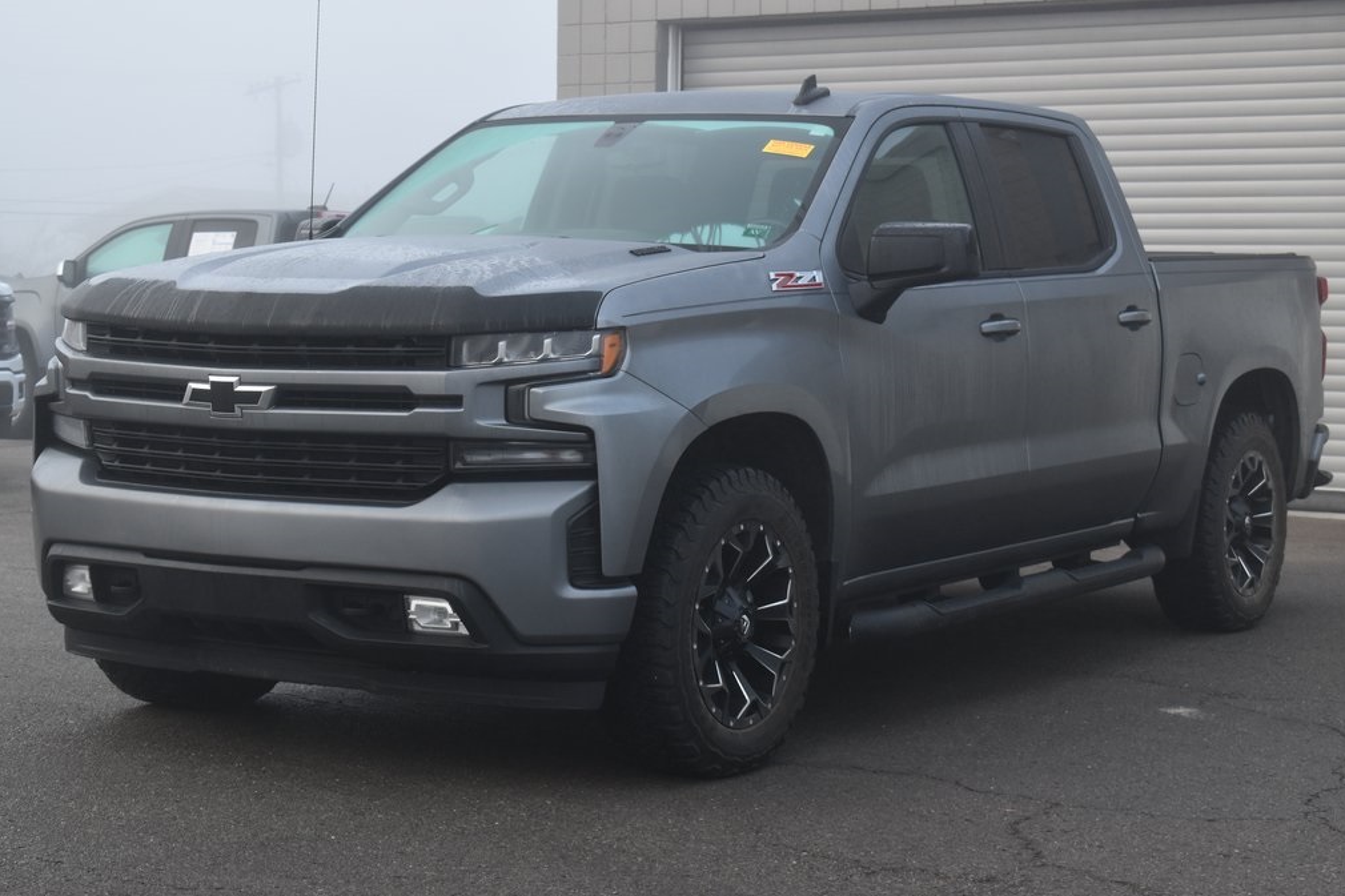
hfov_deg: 27.7
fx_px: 2727
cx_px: 679
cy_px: 444
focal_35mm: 73
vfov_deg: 18.7
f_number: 6.3
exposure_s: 1/160
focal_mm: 48
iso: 400
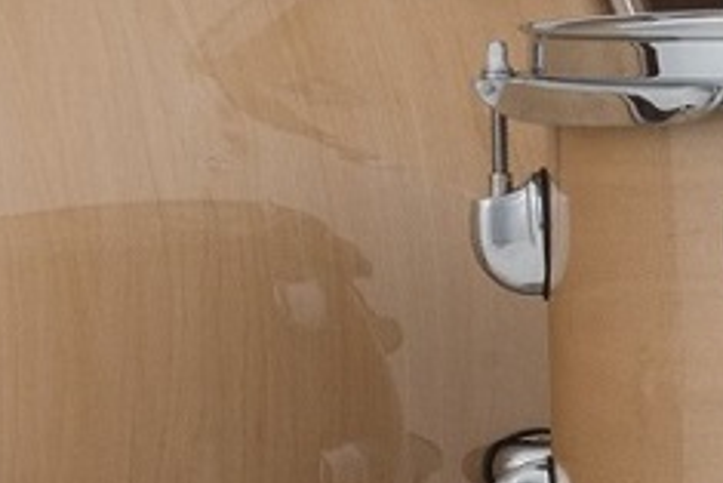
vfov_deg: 1.9
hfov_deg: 2.8
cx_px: 380
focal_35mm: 732
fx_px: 14709
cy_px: 229
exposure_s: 1/125
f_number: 22
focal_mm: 100
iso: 500
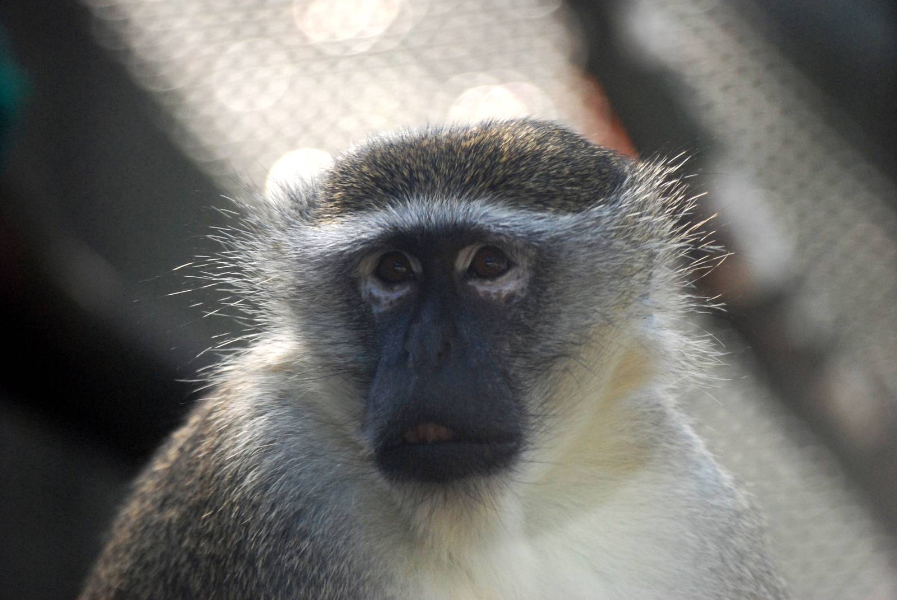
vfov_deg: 4.7
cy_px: 300
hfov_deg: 7.0
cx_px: 448
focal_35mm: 292
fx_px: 7297
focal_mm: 195
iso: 1000
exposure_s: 1/640
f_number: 5
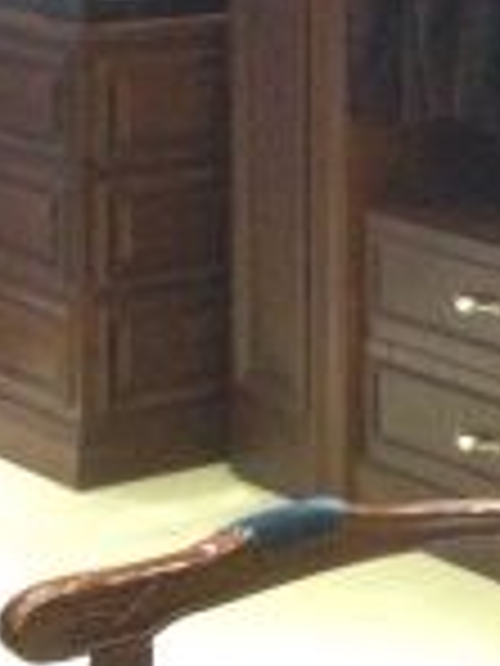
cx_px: 1532
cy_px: -101
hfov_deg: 8.1
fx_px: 3004
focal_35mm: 156
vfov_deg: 12.4
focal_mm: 4.12
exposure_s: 1/20
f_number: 2.4
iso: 320
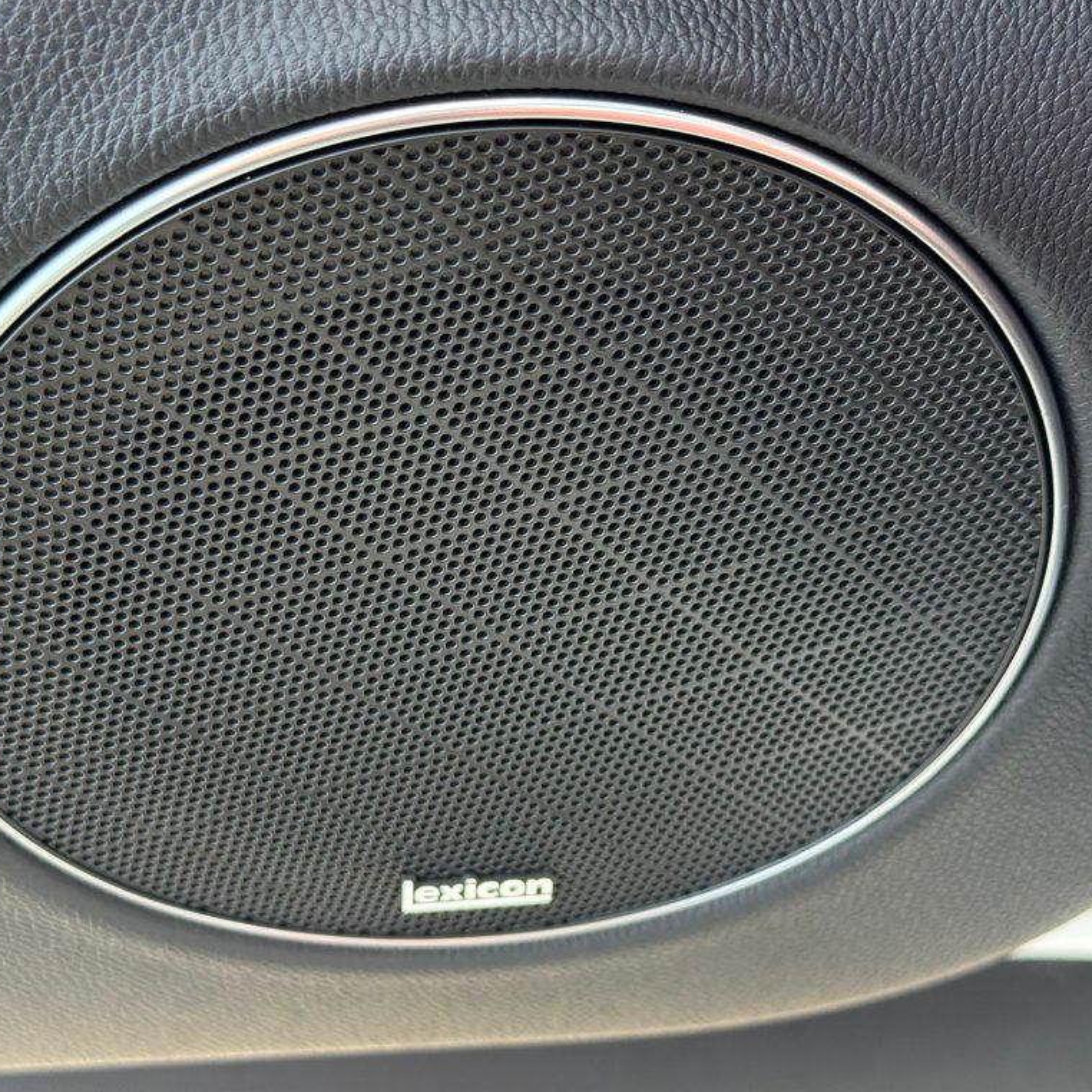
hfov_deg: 30.0
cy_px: 543
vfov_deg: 30.0
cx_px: 483
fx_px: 2034
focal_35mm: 57
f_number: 1.78
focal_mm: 6.76
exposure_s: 1/210
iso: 200
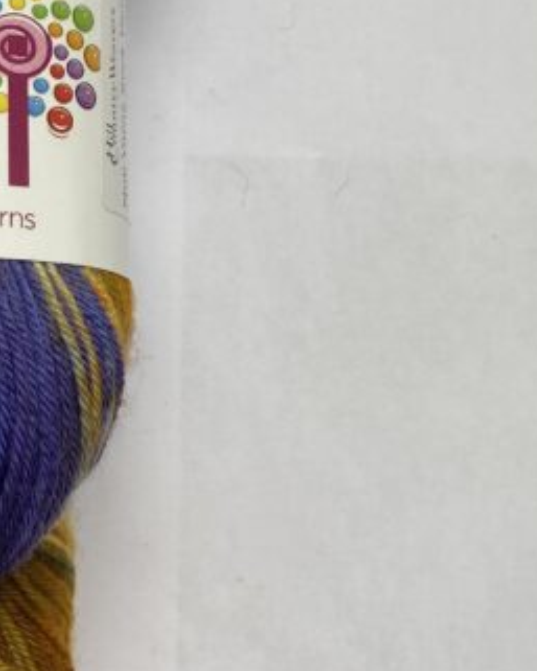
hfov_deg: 18.3
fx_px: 1608
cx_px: -36
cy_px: 161
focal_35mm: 81
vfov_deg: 23.3
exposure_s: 1/152
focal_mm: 4.25
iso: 32
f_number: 1.8
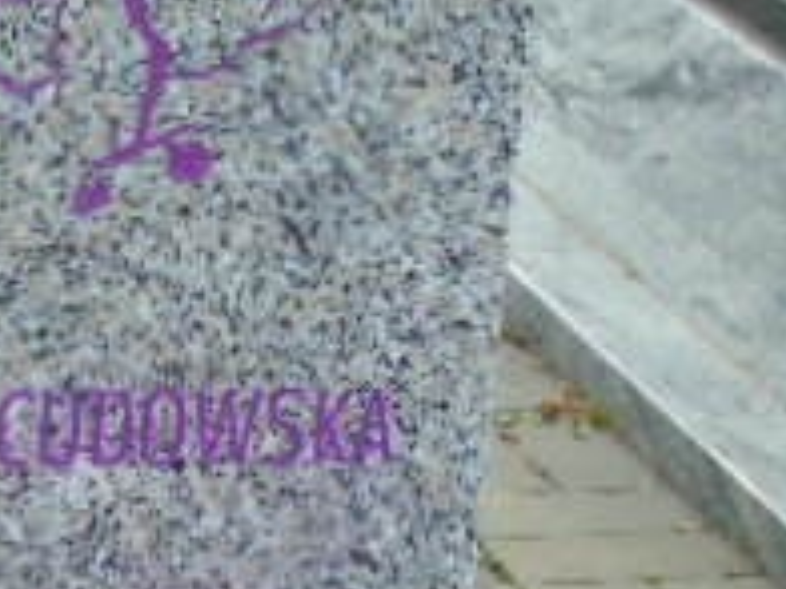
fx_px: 4587
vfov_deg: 7.3
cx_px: -485
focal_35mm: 202
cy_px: 701
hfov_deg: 9.5
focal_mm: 11
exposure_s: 1/60
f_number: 4.5
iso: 80
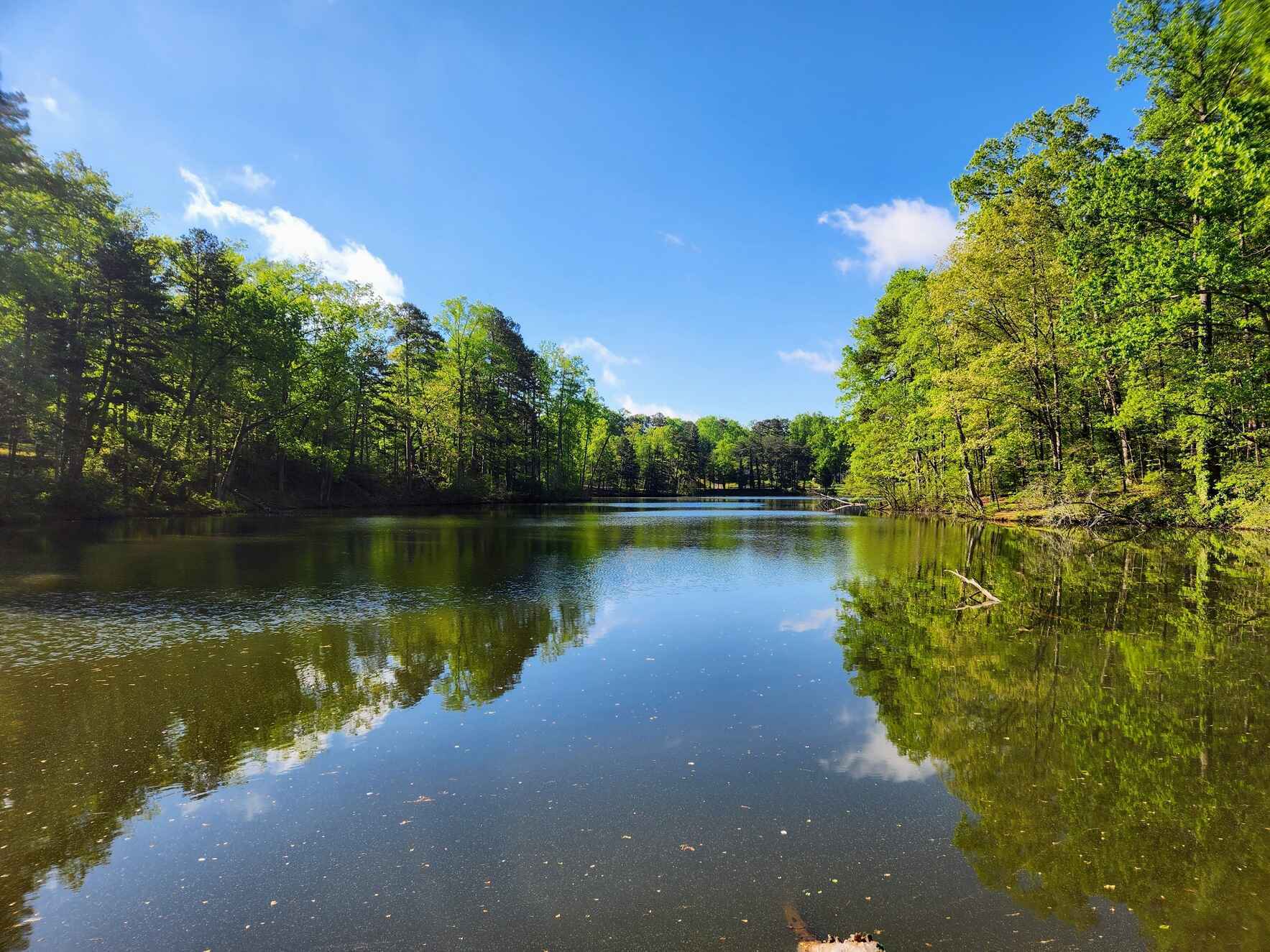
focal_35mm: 23
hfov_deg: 73.9
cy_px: 476
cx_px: 635
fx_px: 844
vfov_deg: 58.9
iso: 20
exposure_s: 1/1135
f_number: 1.8
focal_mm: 5.4
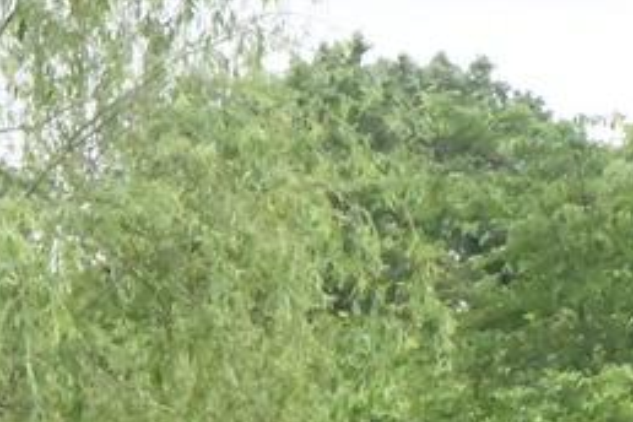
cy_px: 1068
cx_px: -454
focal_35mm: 260
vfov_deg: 5.1
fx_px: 4571
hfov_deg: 7.7
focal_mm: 42
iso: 20000
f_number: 20
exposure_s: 1/1600
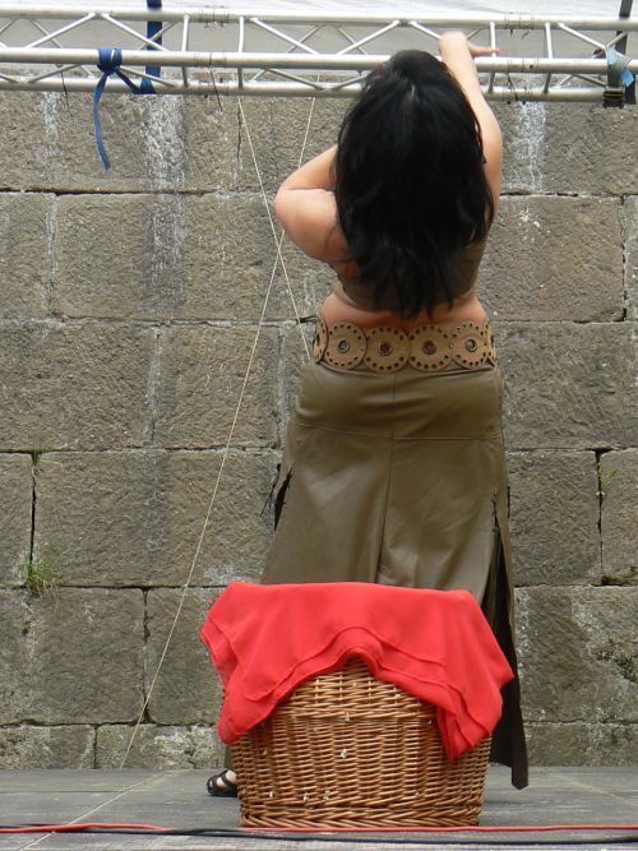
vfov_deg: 26.7
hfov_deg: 20.2
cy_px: 426
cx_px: 319
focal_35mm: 73
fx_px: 1795
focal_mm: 12.2
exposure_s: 1/125
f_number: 5.6
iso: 80
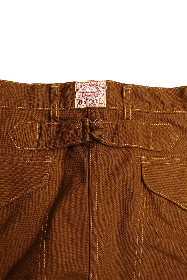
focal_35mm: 48
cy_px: 140
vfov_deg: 41.1
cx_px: 94
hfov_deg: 28.1
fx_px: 374
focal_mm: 17.49
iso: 640
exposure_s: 1/50
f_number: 2.8
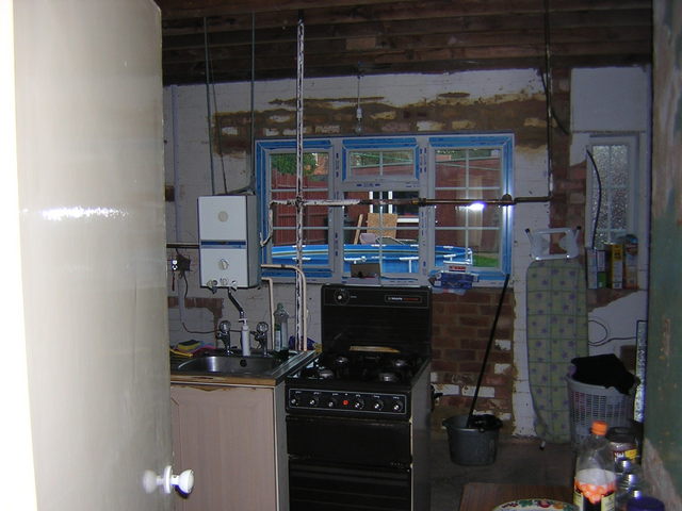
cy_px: 256
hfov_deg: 51.4
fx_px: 709
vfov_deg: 39.7
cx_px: 341
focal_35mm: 36
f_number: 2.6
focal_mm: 4.7
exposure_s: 1/60.1
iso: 150
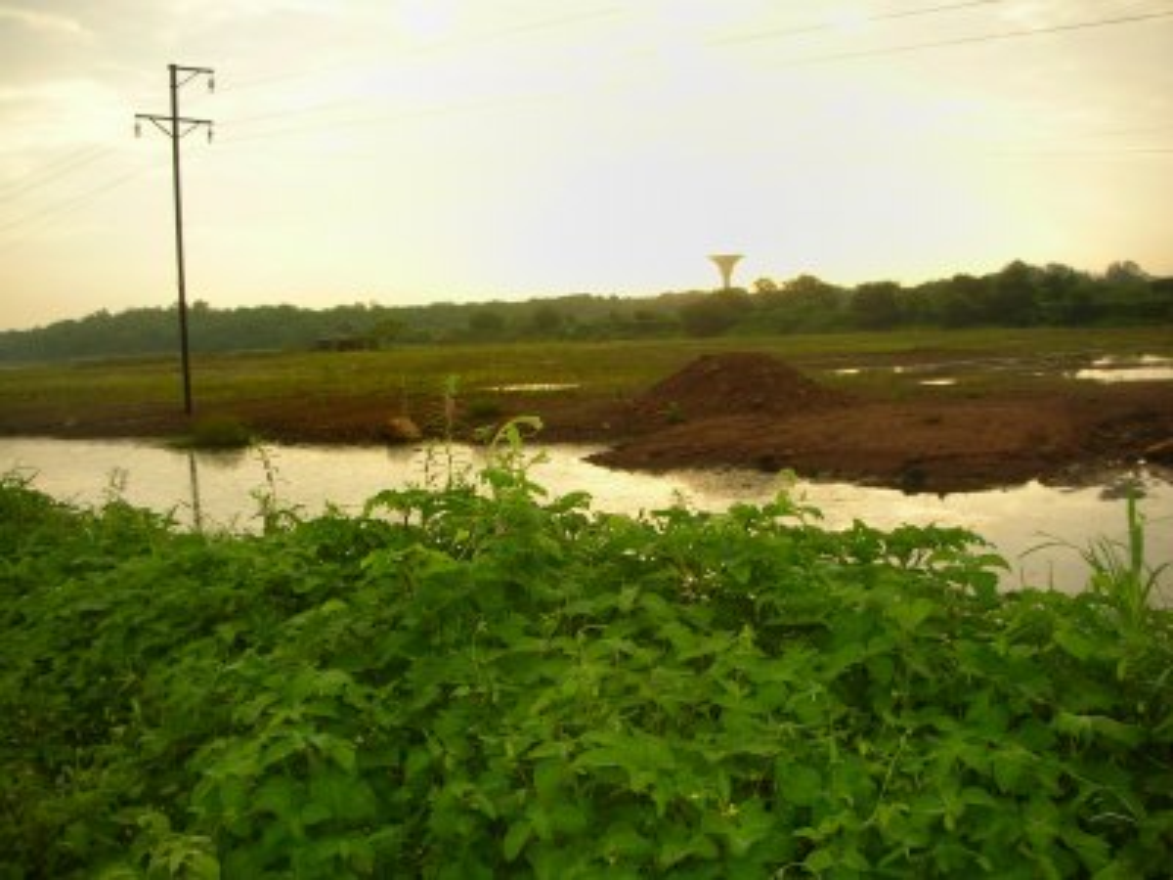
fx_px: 1186
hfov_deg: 52.6
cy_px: 440
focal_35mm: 35
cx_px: 586
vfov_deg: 40.7
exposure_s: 1/190
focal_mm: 5.8
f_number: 3
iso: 50
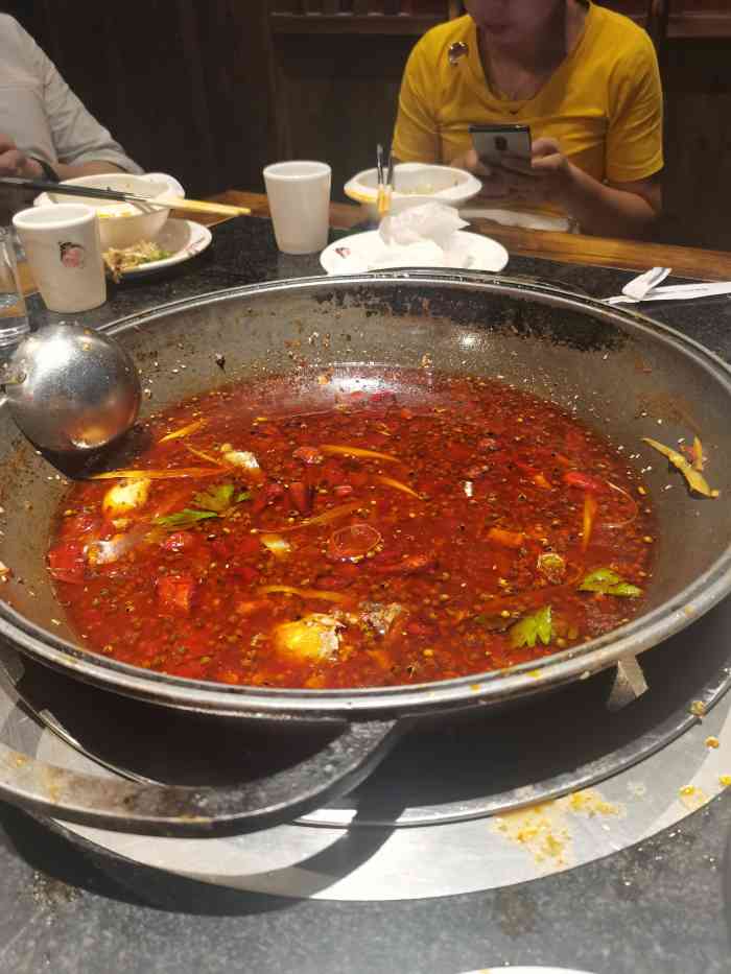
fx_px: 732
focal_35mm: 26
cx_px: 366
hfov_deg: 53.1
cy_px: 487
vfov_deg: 67.3
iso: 250
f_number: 1.8
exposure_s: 1/50
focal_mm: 5.58
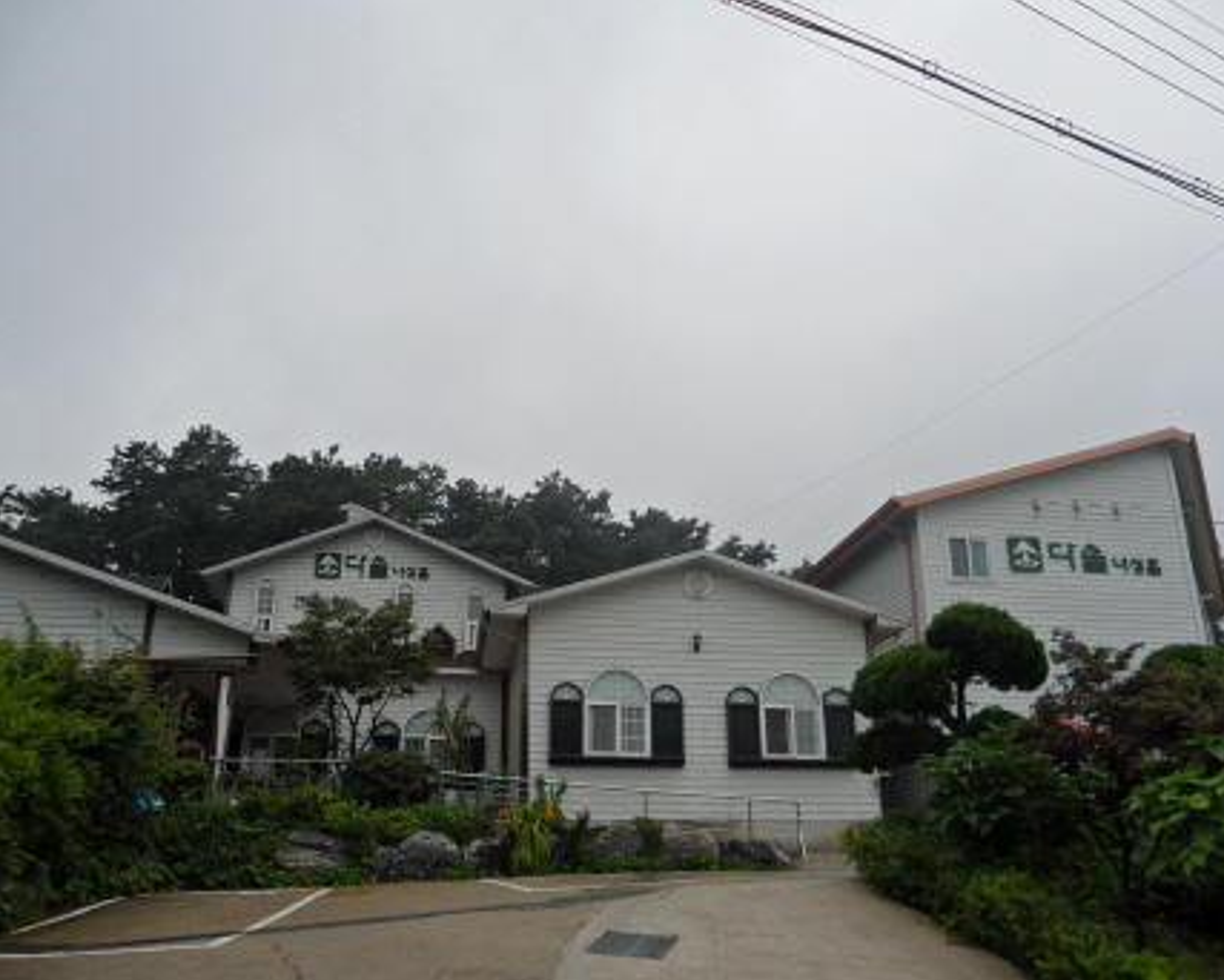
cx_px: 622
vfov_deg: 50.0
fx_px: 1051
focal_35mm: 29
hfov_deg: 60.4
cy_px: 499
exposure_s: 1/500
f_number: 3.5
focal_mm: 4.9
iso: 80
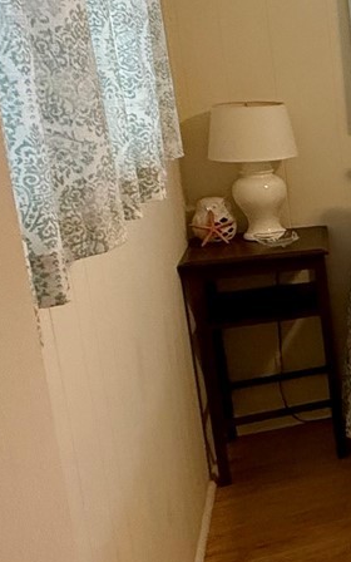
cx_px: 794
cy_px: 208
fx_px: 811
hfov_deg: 15.8
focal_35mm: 53
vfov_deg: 37.9
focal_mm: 2.22
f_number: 2.2
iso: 320
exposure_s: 1/120
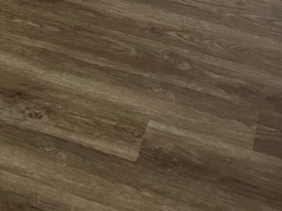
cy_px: -248
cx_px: -172
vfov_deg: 10.9
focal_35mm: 121
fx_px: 985
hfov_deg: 14.8
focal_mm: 5.1
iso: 200
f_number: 1.6
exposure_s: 1/60
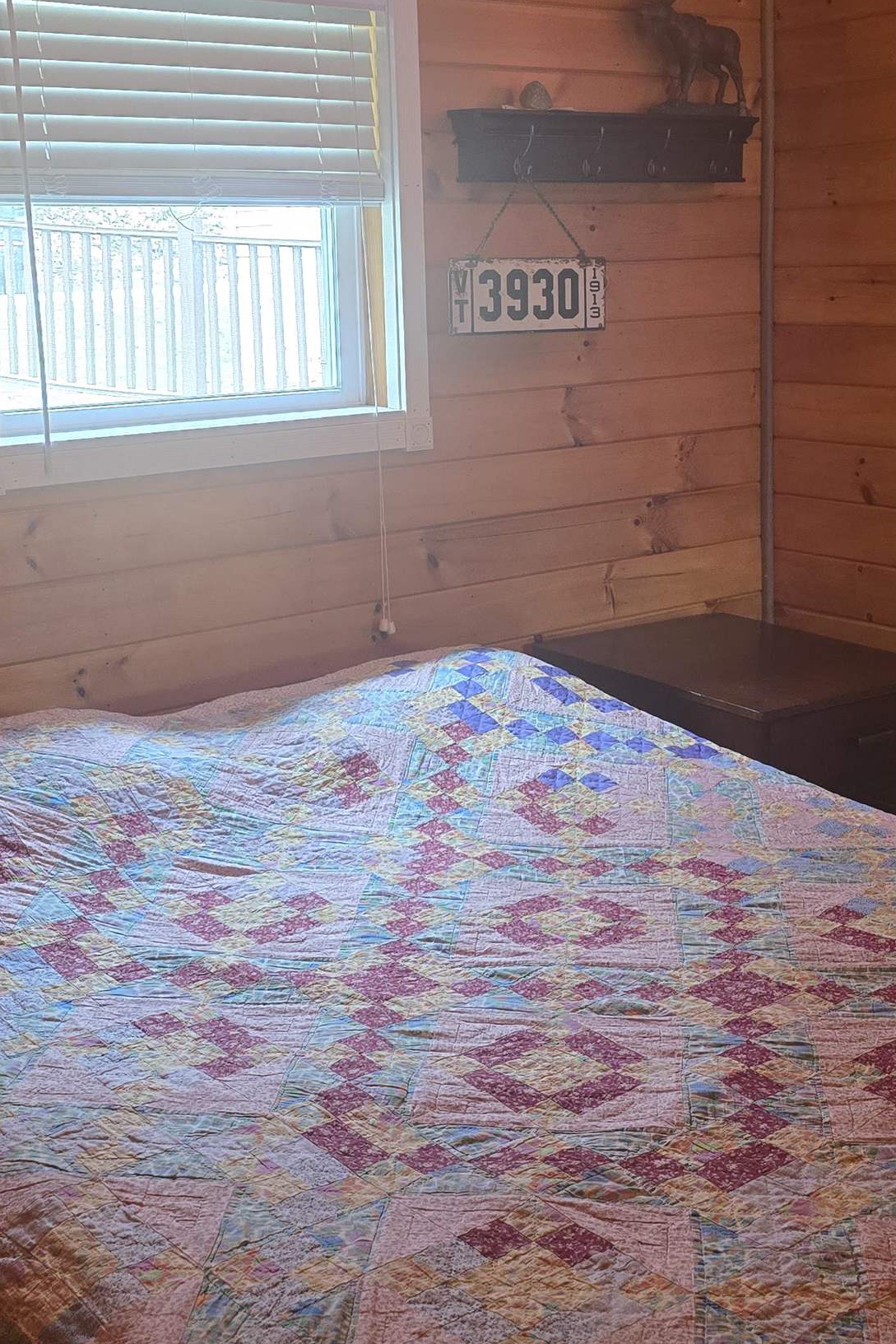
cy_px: 449
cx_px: 486
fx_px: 1680
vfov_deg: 43.0
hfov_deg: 29.9
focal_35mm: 45
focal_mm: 6.3
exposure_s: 1/120
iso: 640
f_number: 1.7
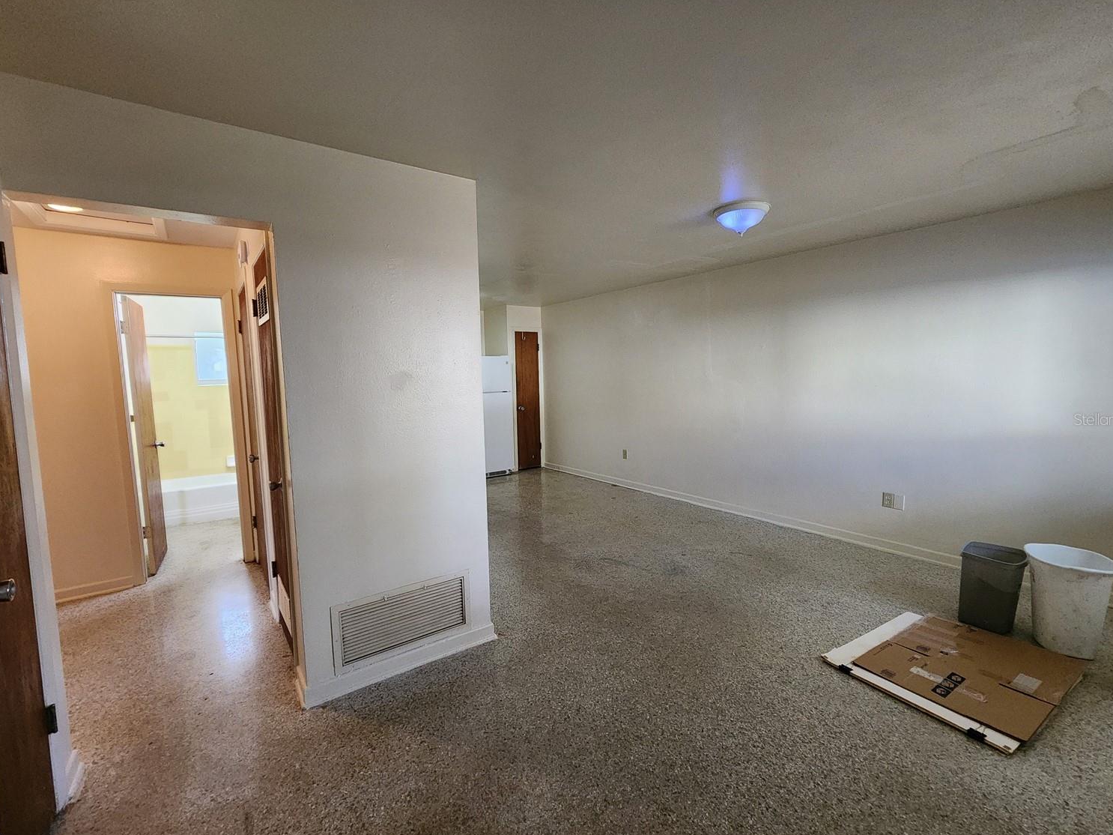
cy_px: 419
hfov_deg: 102.1
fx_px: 450
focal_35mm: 14
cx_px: 545
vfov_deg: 85.7
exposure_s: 1/40
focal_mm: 2.2
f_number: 2.2
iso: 320
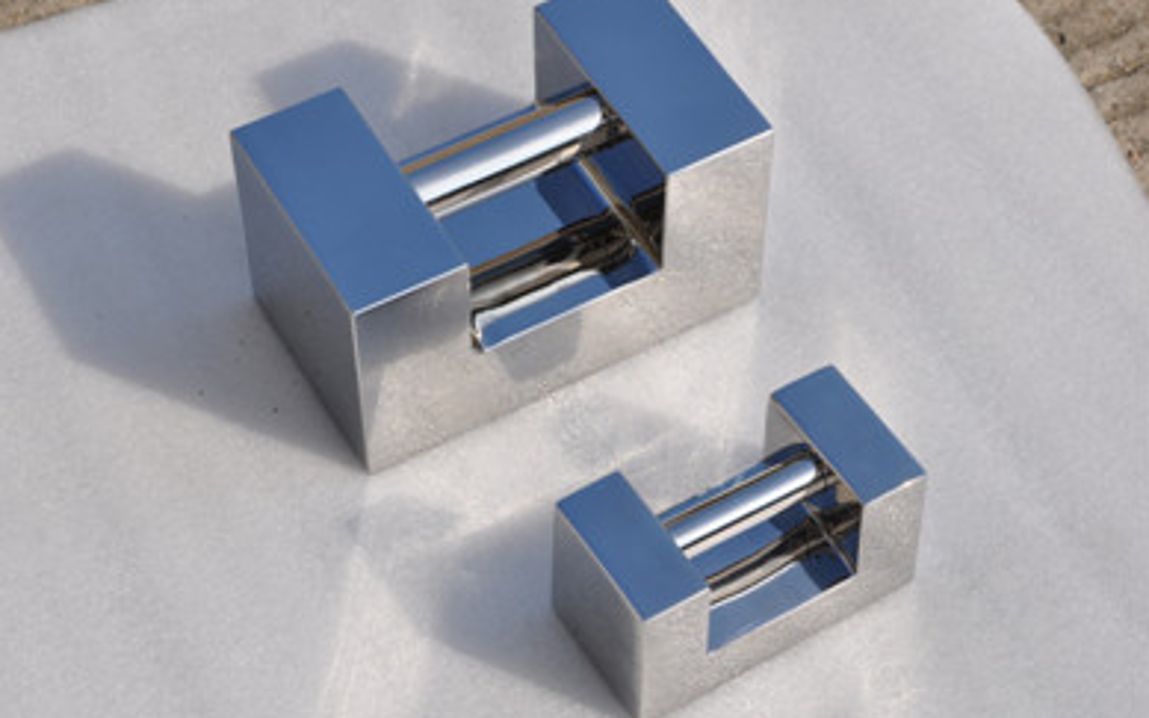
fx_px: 2849
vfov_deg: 14.4
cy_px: 347
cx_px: 561
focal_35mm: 91
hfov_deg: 22.8
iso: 200
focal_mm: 58
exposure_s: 1/400
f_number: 10
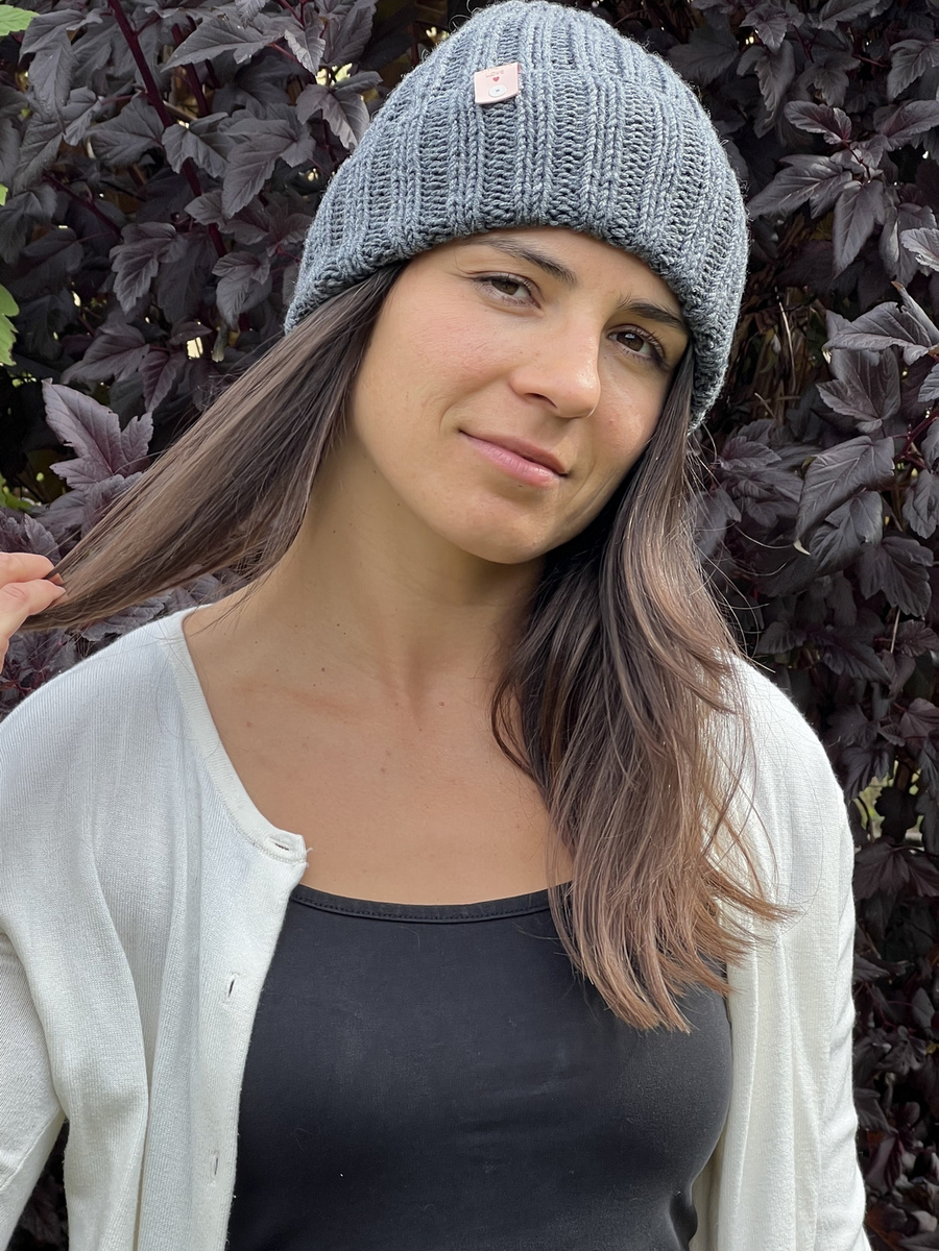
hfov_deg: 19.1
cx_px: 470
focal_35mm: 77
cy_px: 626
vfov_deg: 25.3
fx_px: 2785
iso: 32
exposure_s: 1/151
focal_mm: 9
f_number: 2.8
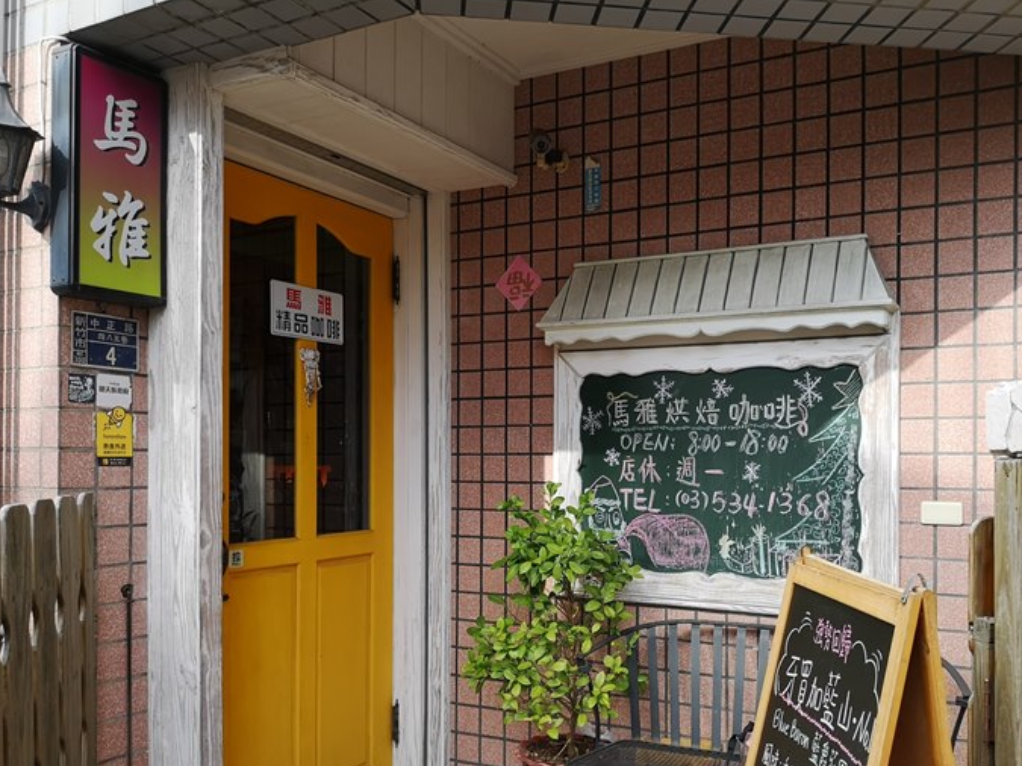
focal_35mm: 32
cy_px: 451
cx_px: 577
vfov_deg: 44.0
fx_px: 945
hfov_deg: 56.6
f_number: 1.8
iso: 50
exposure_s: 1/562
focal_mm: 3.95
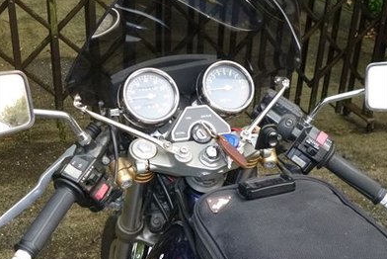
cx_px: 193
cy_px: 121
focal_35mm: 53
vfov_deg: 25.6
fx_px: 570
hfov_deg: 37.5
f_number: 3.6
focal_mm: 8.9
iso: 320
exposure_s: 1/60
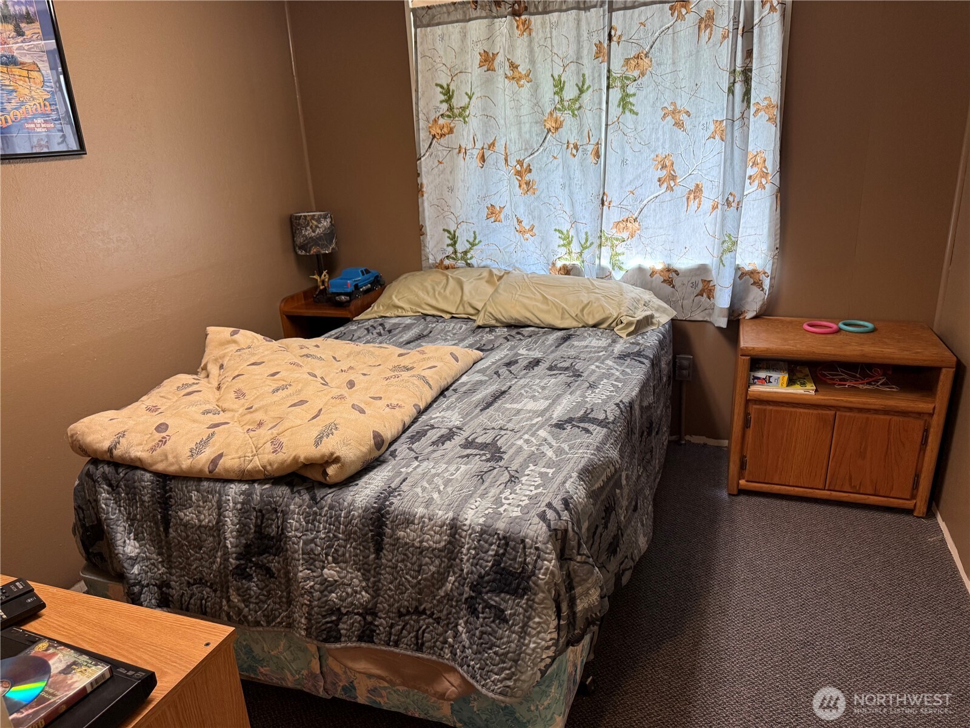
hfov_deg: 71.6
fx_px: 673
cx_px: 485
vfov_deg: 56.8
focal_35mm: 24
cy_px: 364
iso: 160
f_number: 1.78
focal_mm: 6.76
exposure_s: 1/60
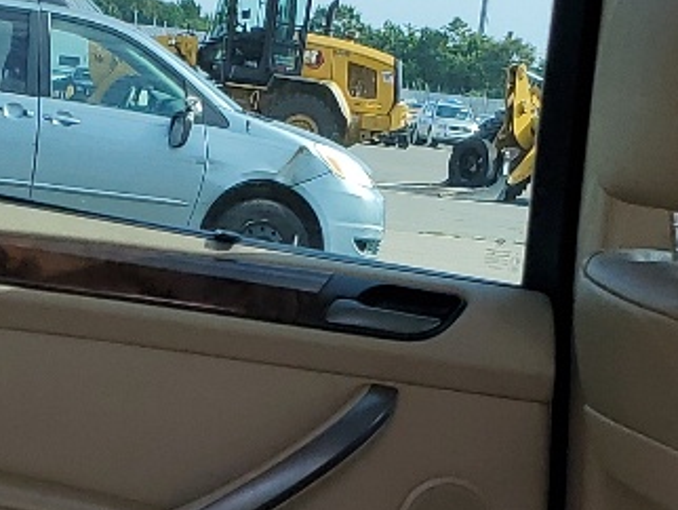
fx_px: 2529
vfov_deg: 11.0
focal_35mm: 129
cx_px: 177
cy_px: 790
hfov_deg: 15.2
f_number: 1.5
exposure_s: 1/909
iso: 50
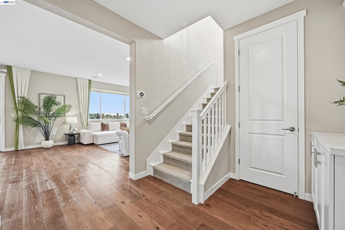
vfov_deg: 81.3
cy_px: 115
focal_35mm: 14
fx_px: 134
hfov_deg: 104.2
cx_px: 172
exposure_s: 1/30
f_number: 8
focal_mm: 14
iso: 400
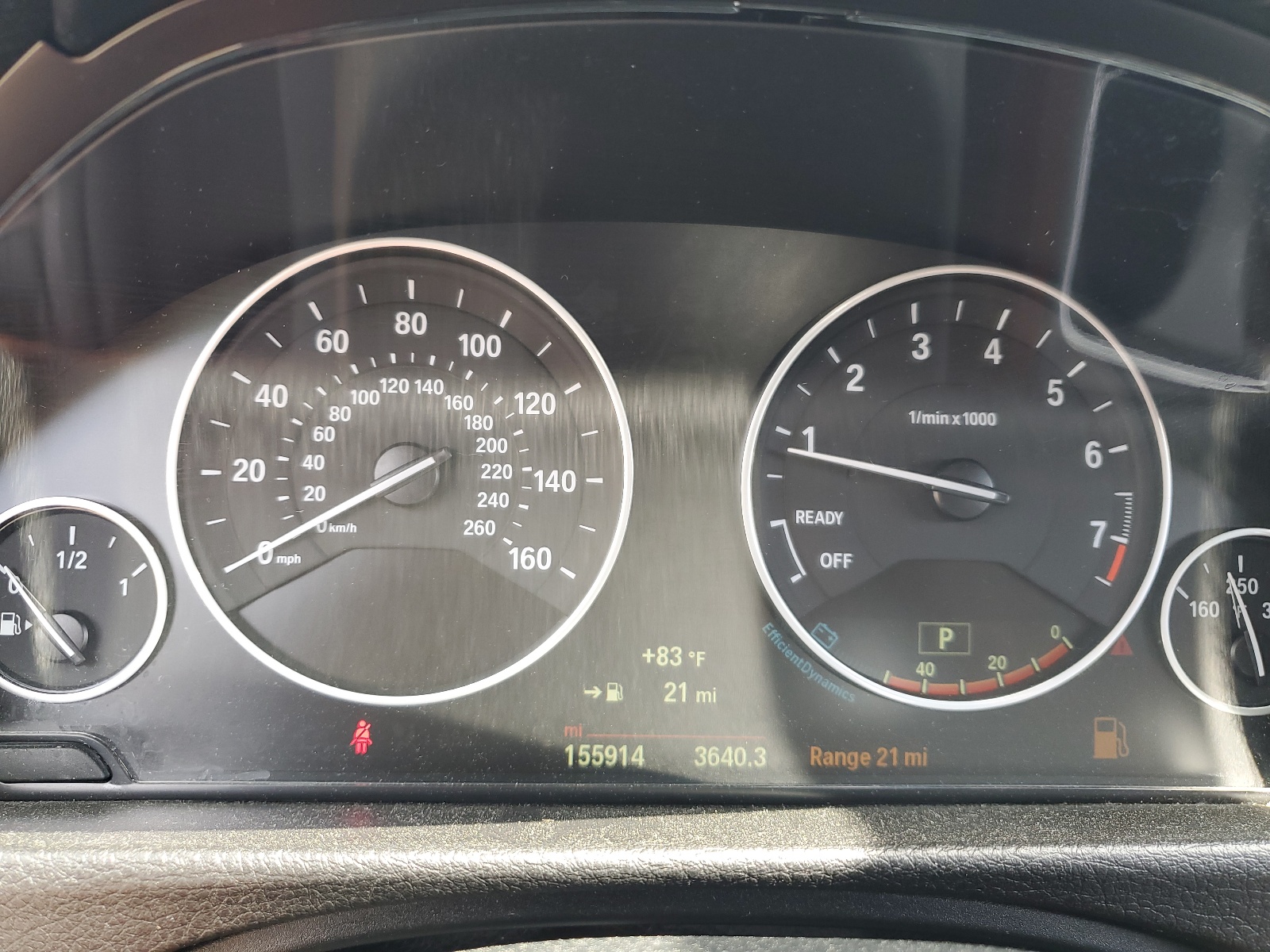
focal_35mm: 26
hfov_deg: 67.3
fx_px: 954
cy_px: 476
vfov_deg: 53.1
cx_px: 635
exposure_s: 1/120
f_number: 1.5
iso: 58
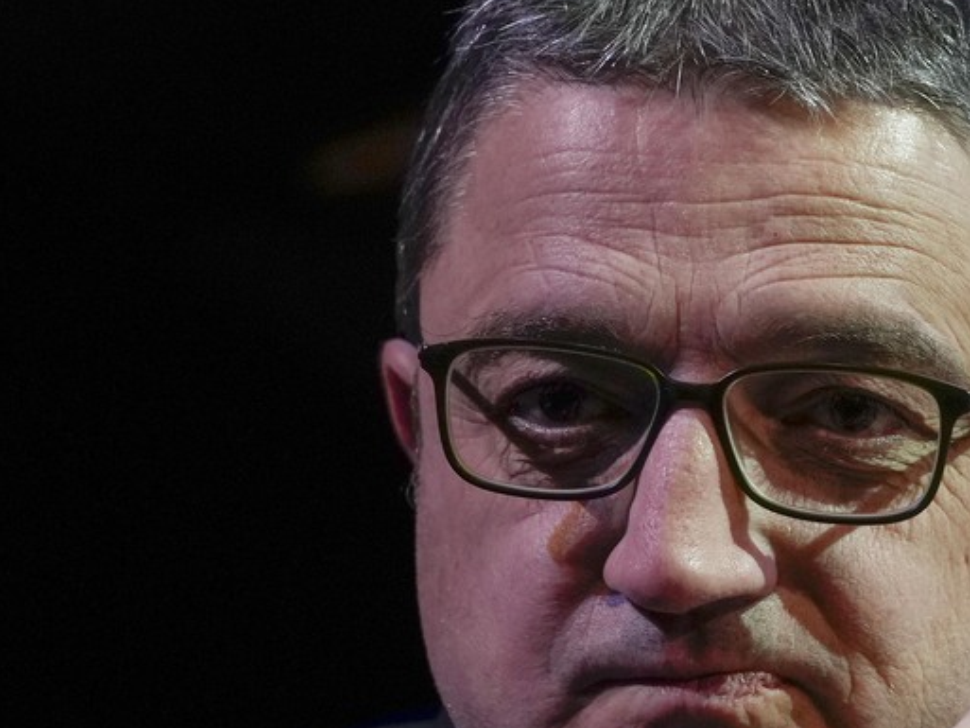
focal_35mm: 1181
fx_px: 33101
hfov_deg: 1.7
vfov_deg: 1.3
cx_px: 728
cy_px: 549
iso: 1250
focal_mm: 300
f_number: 2.8
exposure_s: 1/320
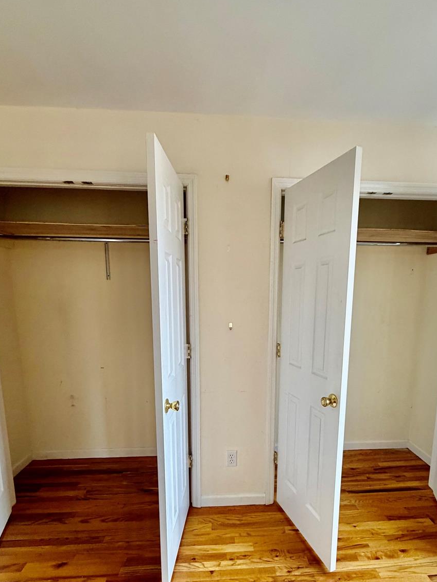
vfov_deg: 83.7
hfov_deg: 68.5
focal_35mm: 19
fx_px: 320
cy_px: 348
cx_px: 243
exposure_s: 1/65
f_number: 2.2
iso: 320
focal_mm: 2.22
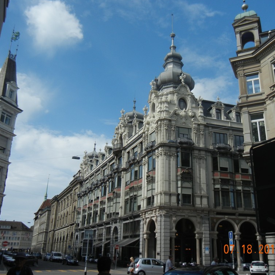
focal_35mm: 36
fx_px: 324
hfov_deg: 46.0
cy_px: 138
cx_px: 152
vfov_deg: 46.0
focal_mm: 5.4
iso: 160
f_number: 7
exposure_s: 1/490
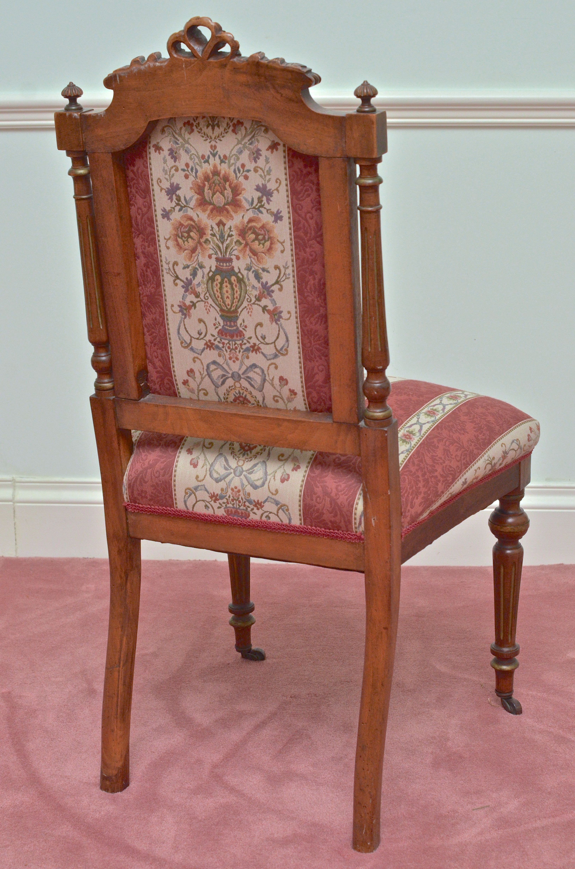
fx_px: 1372
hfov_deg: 23.7
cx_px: 288
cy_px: 434
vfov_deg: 35.1
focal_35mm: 57
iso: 800
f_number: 6.3
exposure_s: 1/160
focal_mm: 38
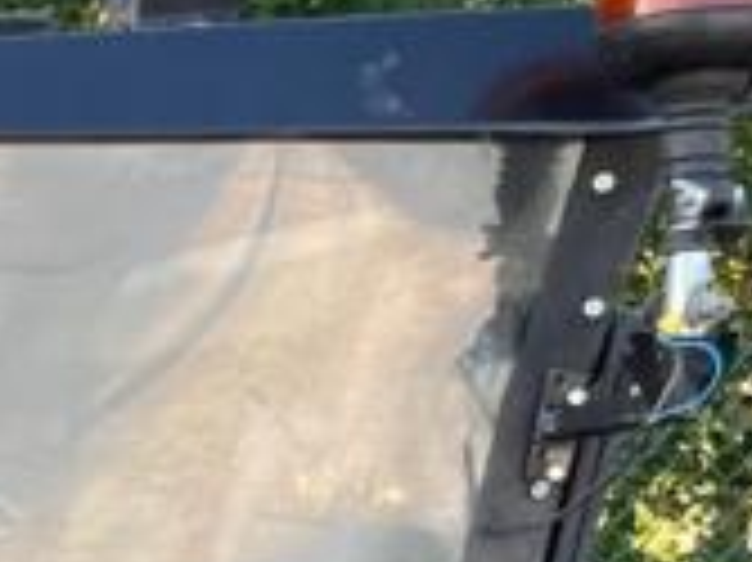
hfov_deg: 9.2
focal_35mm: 172
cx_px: -1484
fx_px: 3734
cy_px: 1263
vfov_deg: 8.1
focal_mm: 5.1
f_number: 1.6
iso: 40
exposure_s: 1/250
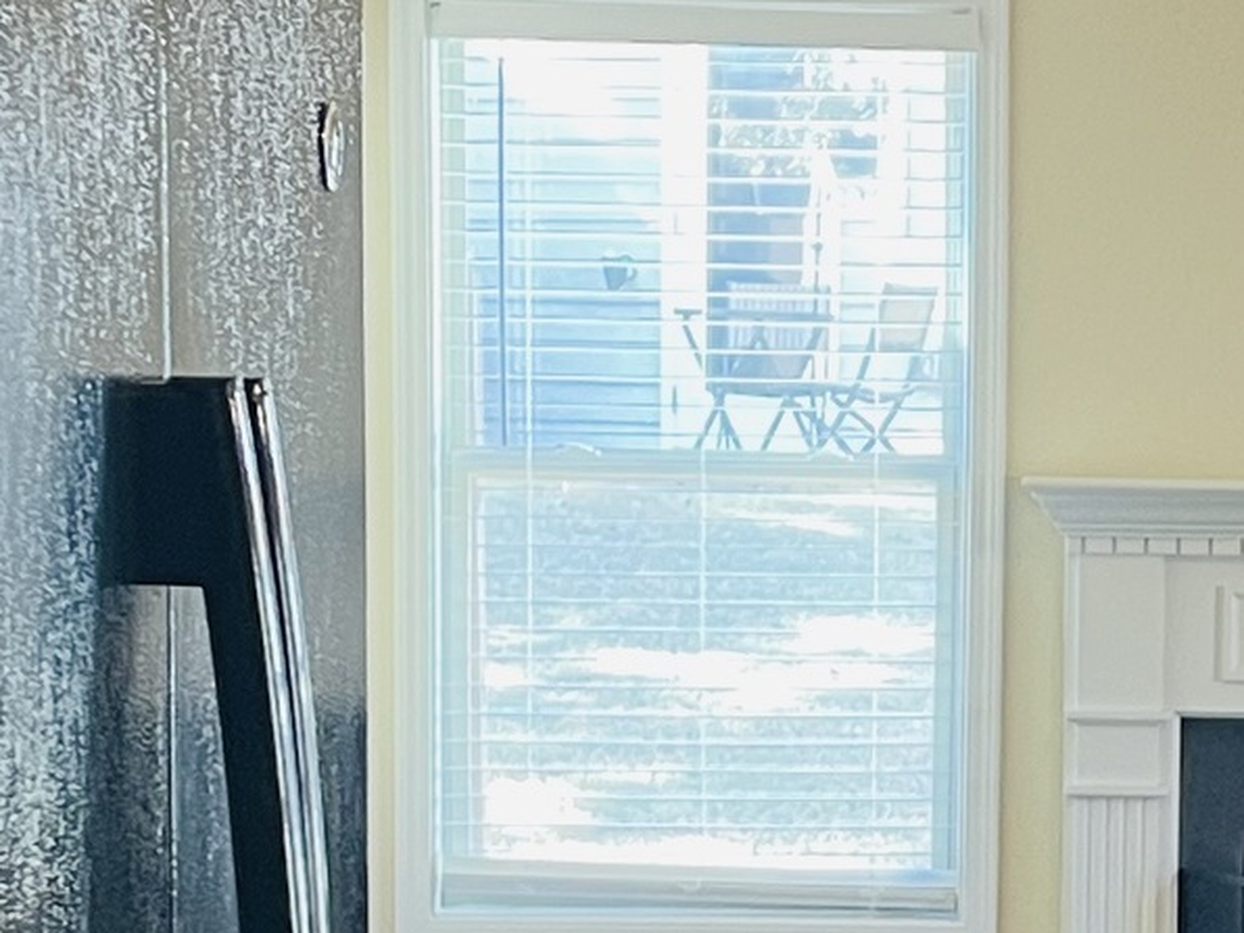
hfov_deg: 14.6
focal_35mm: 134
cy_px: 946
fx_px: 4816
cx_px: 1146
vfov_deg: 11.0
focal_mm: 5.1
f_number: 1.6
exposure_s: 1/60
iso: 125
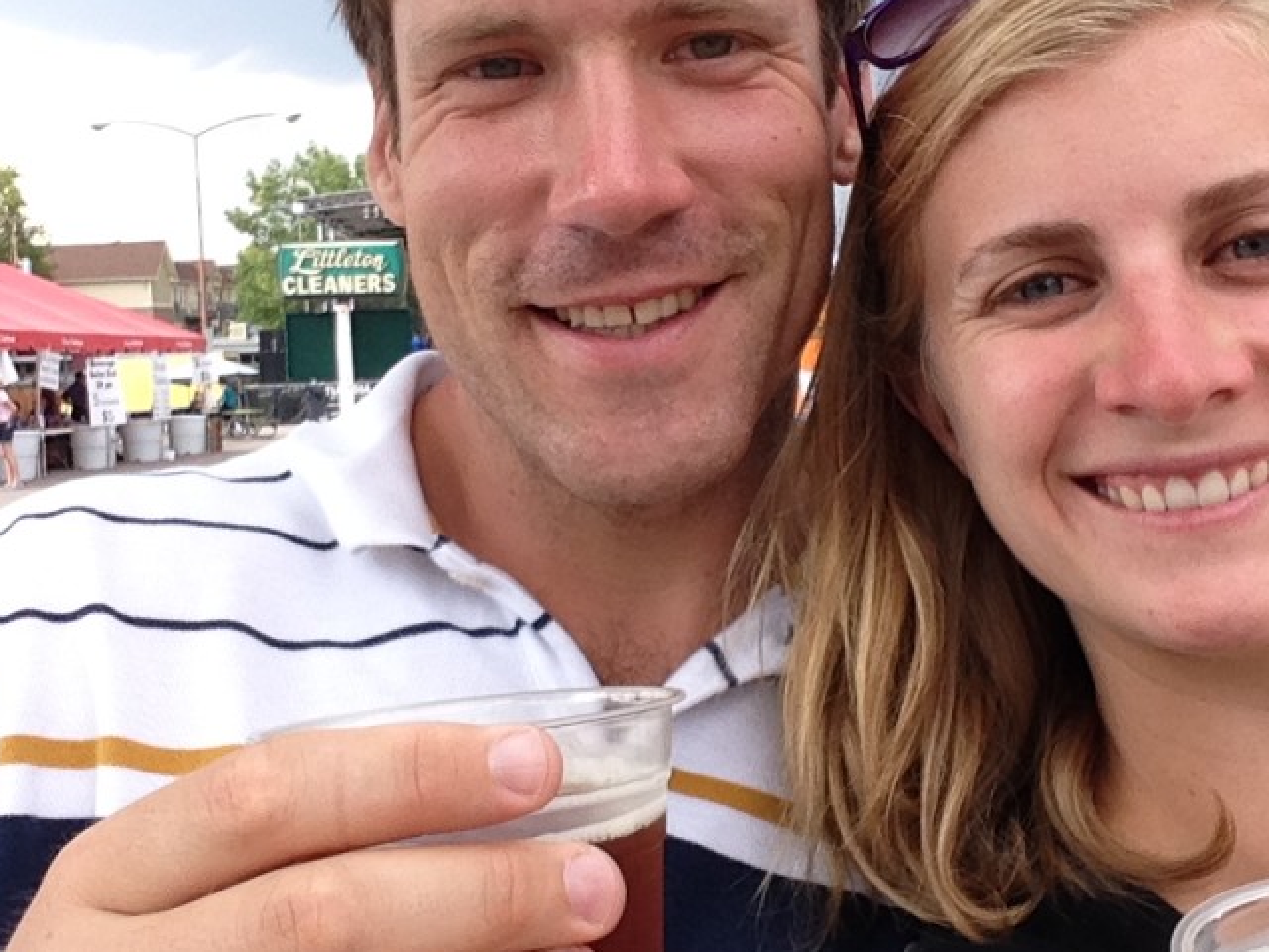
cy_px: 409
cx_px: 666
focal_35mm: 56
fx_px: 2053
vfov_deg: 26.1
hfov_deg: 34.3
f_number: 2.4
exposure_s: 1/245
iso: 32
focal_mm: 2.18
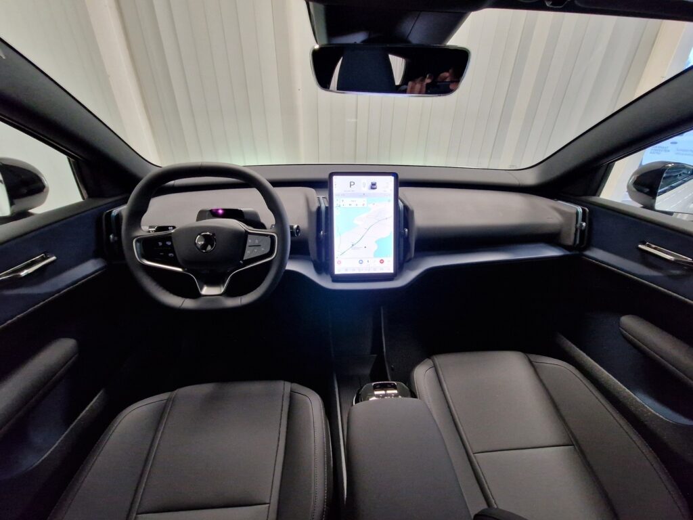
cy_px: 260
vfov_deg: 89.9
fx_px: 260
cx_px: 346
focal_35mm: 13
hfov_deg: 106.2
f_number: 2.2
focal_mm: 2.2
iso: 320
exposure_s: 1/60
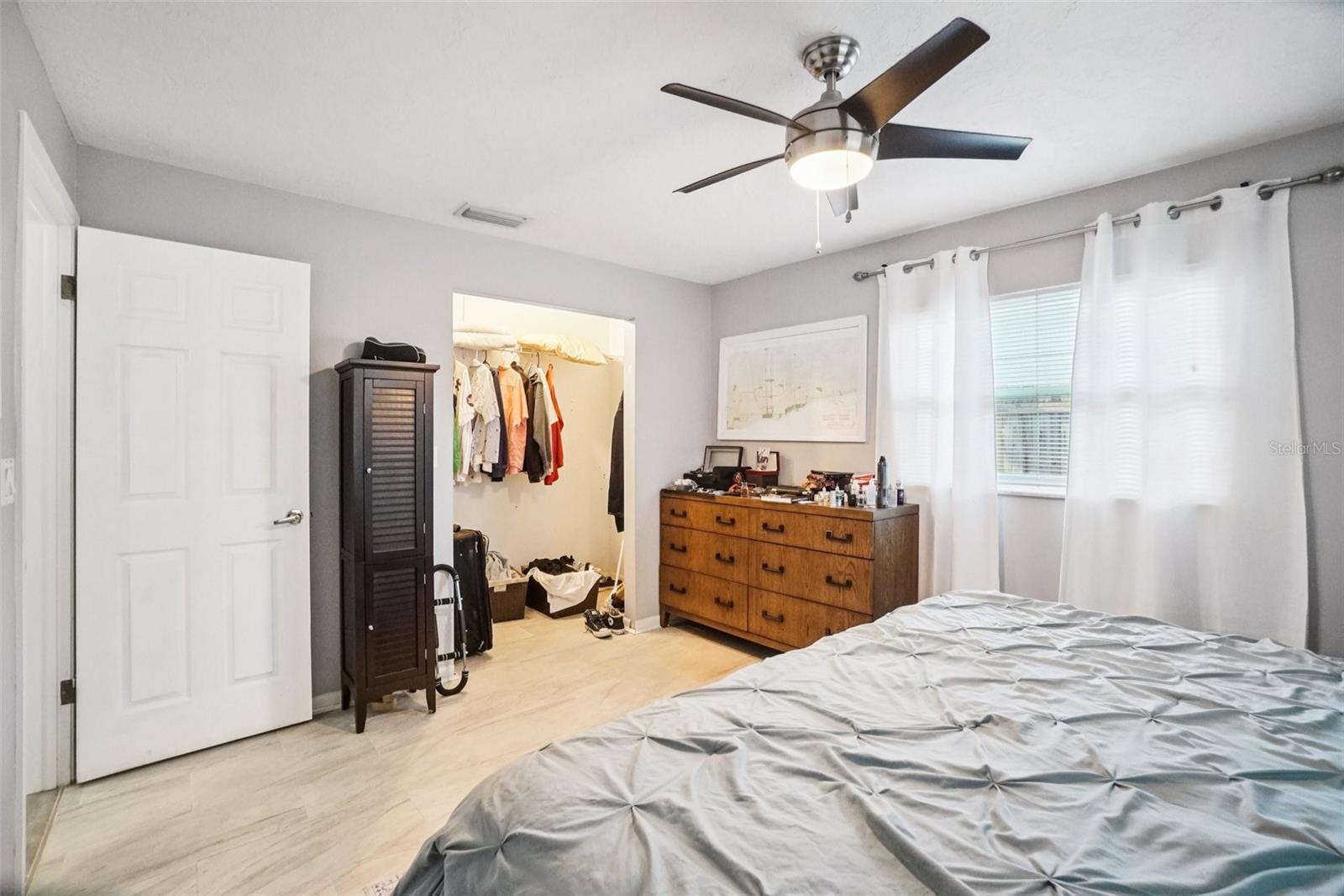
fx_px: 560
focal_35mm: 15
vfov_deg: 77.3
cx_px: 672
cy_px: 448
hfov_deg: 100.4
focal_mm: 10
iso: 4000
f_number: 8
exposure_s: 1/30
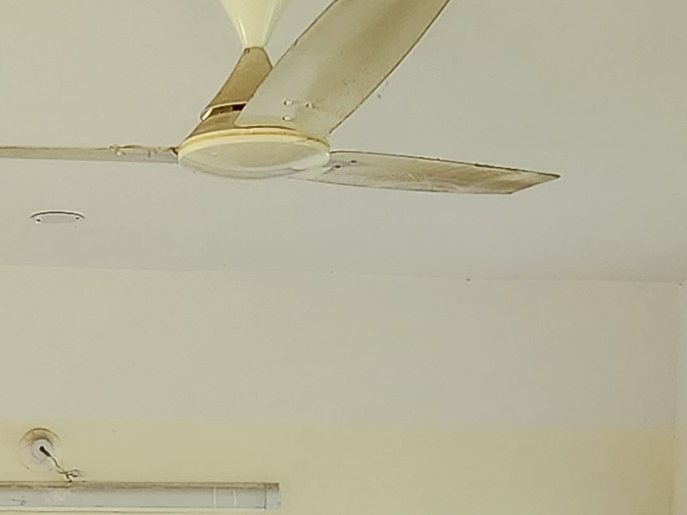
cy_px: 1060
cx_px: 90
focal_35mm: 133
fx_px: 2640
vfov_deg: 10.2
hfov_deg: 14.7
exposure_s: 1/120
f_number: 1.8
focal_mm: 5.4
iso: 320
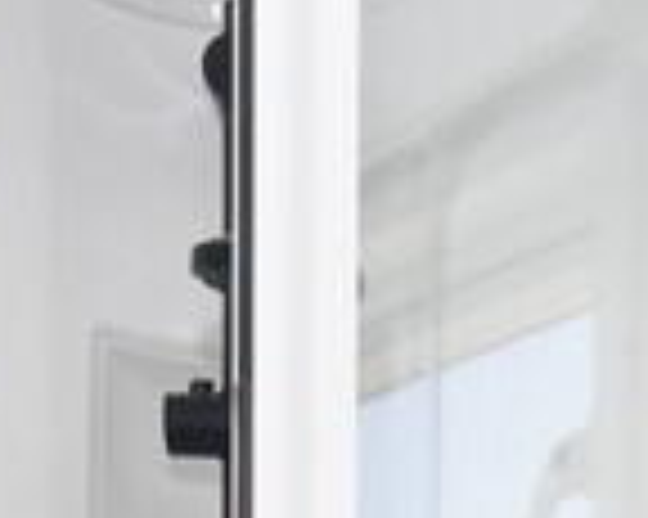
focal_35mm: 107
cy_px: 1534
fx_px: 2051
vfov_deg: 10.4
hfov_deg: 17.5
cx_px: 657
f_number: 16
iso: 1250
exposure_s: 1/60
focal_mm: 16
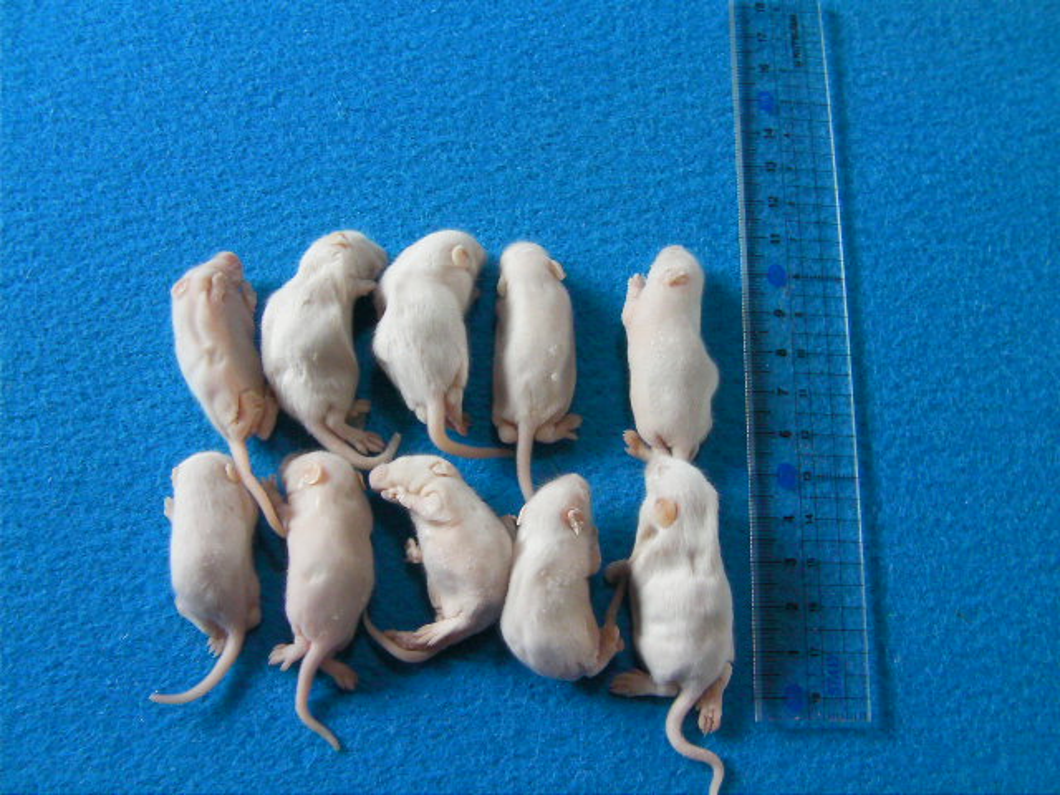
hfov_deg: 49.0
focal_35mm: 38
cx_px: 530
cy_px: 398
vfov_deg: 37.7
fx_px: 1164
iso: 134
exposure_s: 1/30
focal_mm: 6.8
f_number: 3.5
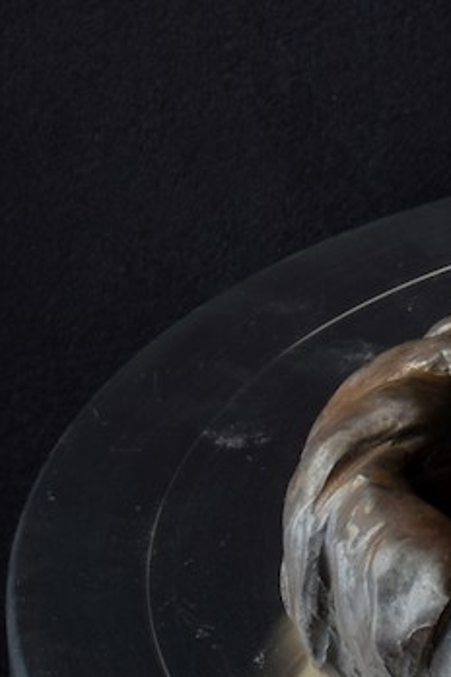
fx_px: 6069
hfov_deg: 4.2
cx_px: 787
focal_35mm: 323
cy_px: -117
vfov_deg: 6.3
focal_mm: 50
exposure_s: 1/2
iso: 100
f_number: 16
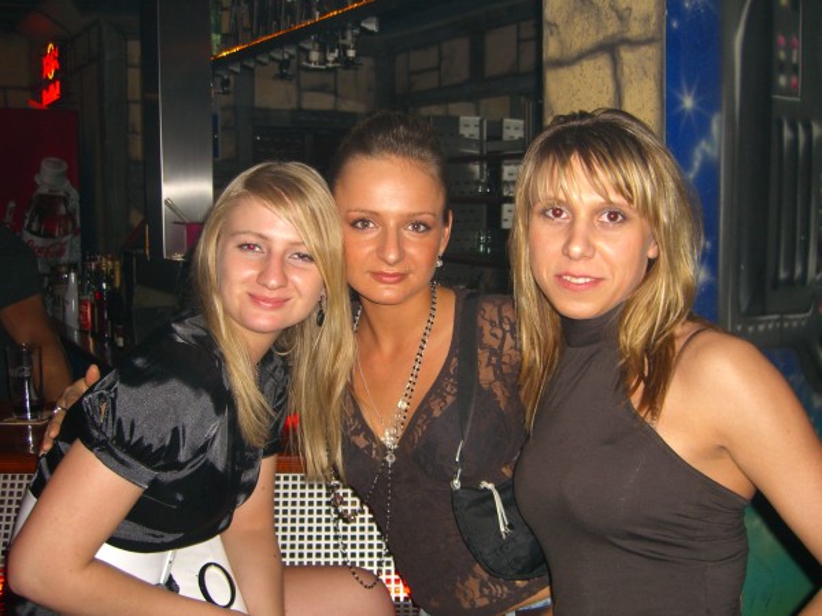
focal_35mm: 38
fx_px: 902
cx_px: 411
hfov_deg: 49.0
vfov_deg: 37.7
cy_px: 308
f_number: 2.8
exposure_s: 1/60
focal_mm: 7.9
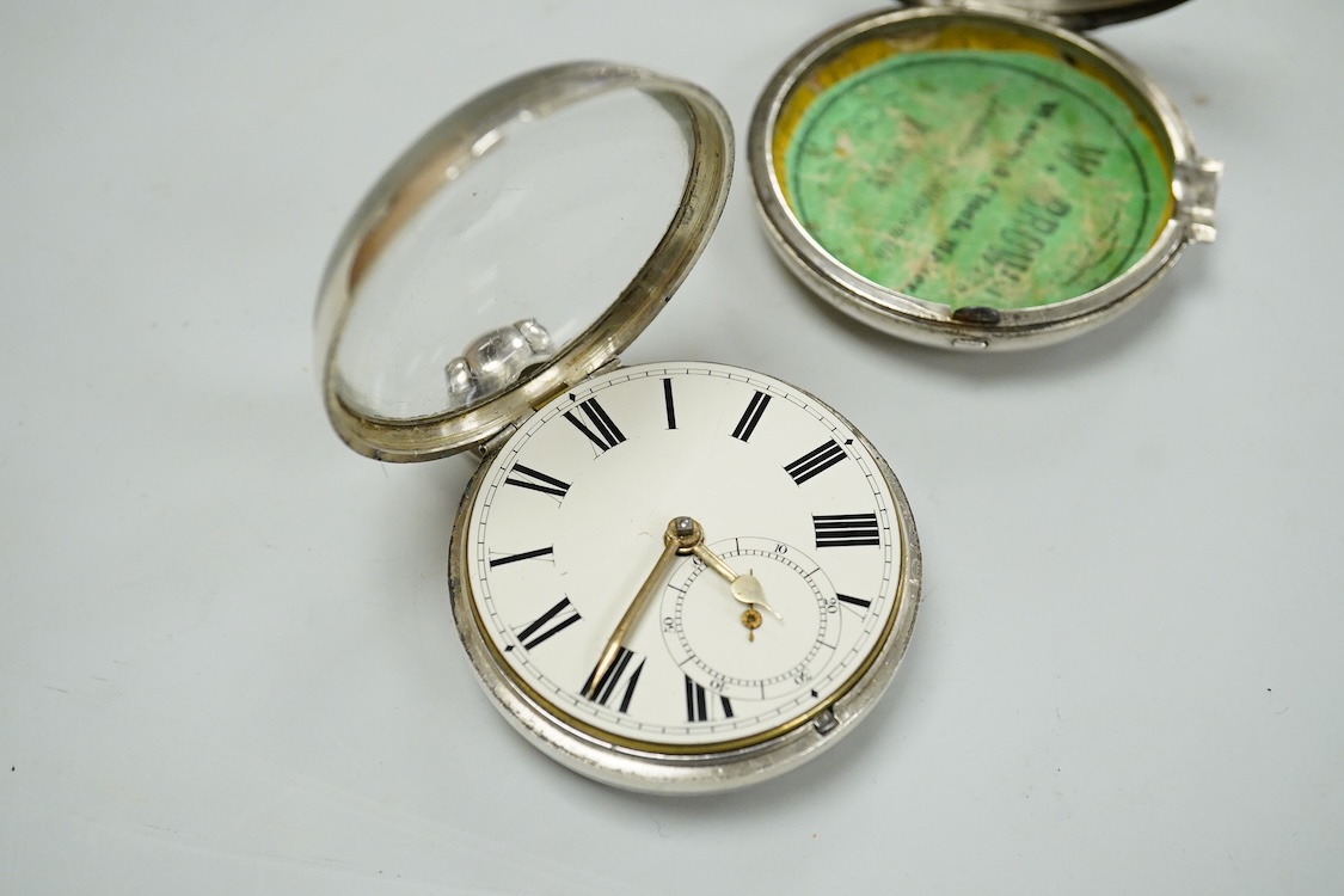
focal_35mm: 45
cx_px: 672
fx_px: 1680
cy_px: 448
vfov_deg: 29.9
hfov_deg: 43.6
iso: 3200
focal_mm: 30
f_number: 9
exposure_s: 1/400
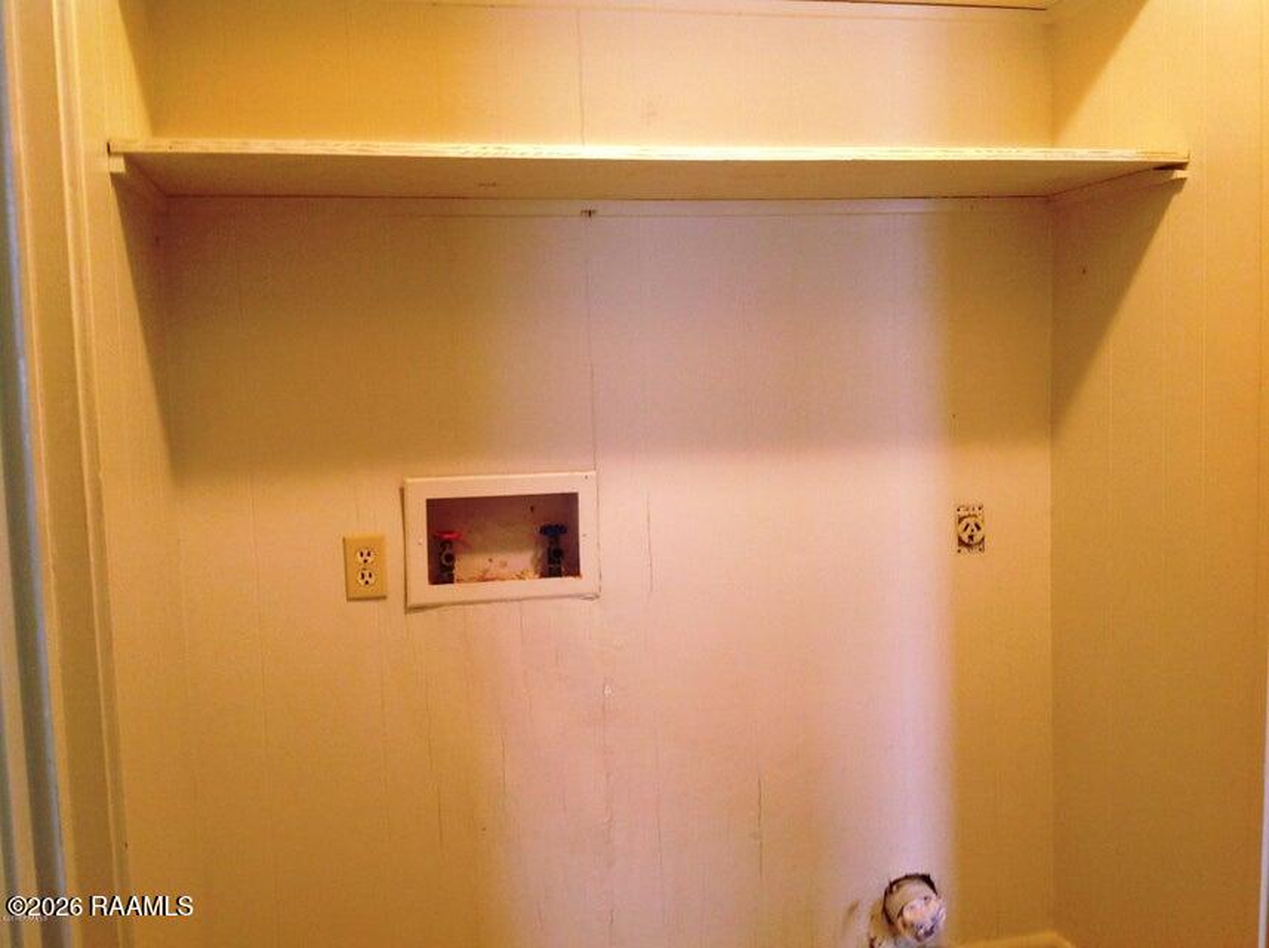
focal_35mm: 35
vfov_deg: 40.6
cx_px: 634
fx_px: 1281
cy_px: 474
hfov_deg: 52.7
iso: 64
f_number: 2.4
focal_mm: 4.28
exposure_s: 1/15
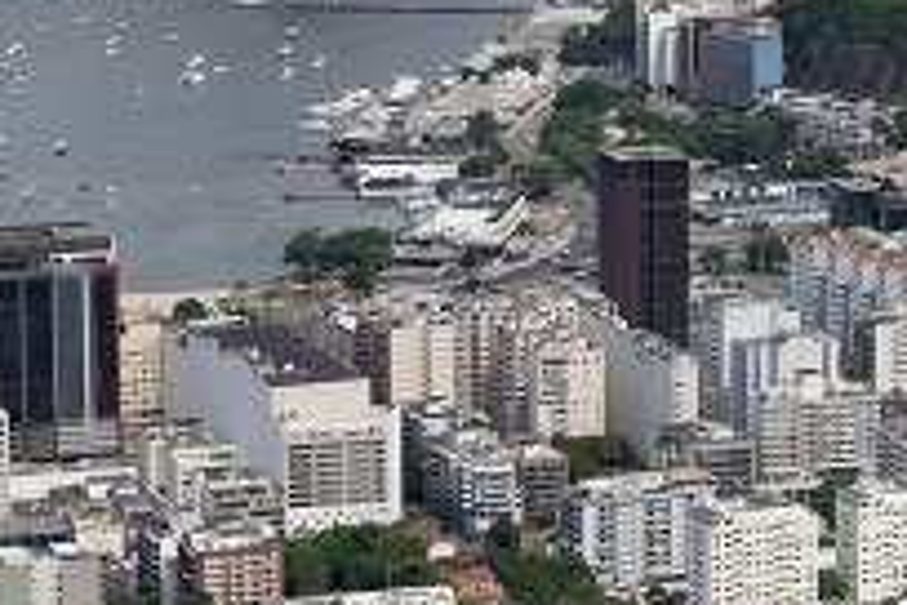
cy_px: 214
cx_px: 373
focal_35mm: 176
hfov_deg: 11.7
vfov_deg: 7.8
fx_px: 4434
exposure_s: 1/400
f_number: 8
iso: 125
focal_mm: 36
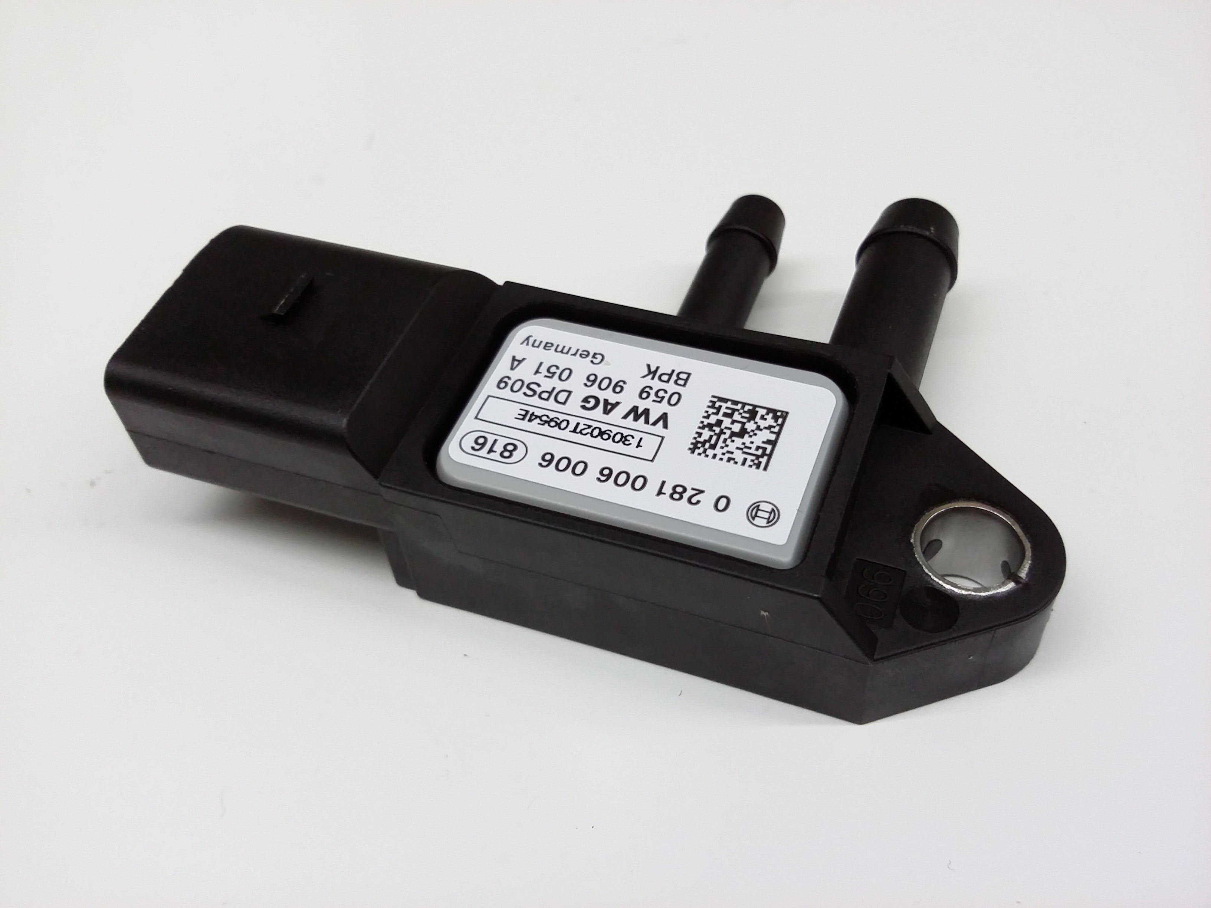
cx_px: 606
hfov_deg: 56.8
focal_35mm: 32
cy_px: 454
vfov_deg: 44.2
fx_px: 1119
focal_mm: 3.4
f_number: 2.4
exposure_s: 1/24
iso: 160
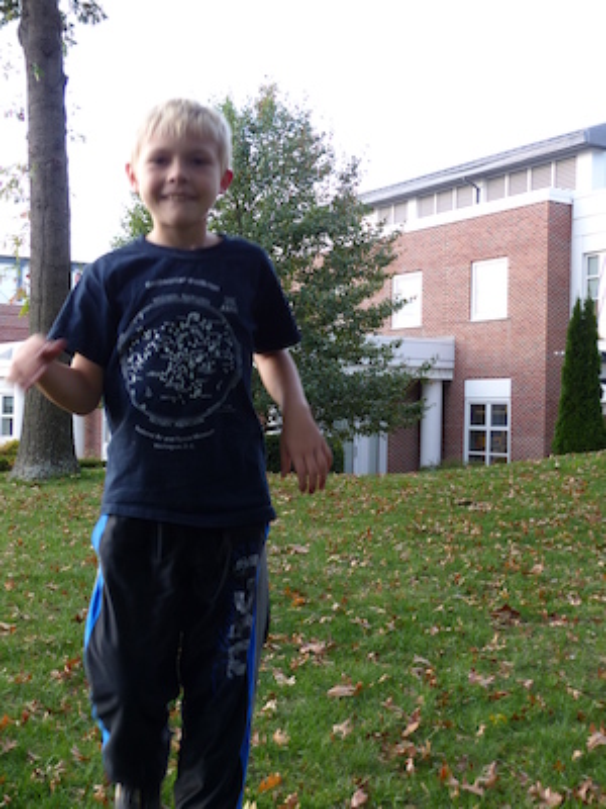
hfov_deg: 30.9
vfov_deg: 40.4
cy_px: 404
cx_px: 303
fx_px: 1097
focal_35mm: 47
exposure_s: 1/60
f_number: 2.8
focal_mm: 8.4
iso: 125
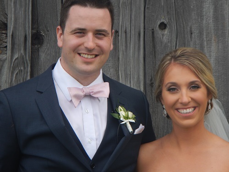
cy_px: 86
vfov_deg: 10.6
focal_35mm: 140
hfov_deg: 14.1
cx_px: 114
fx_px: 926
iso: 125
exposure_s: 1/200
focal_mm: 25
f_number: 4.8
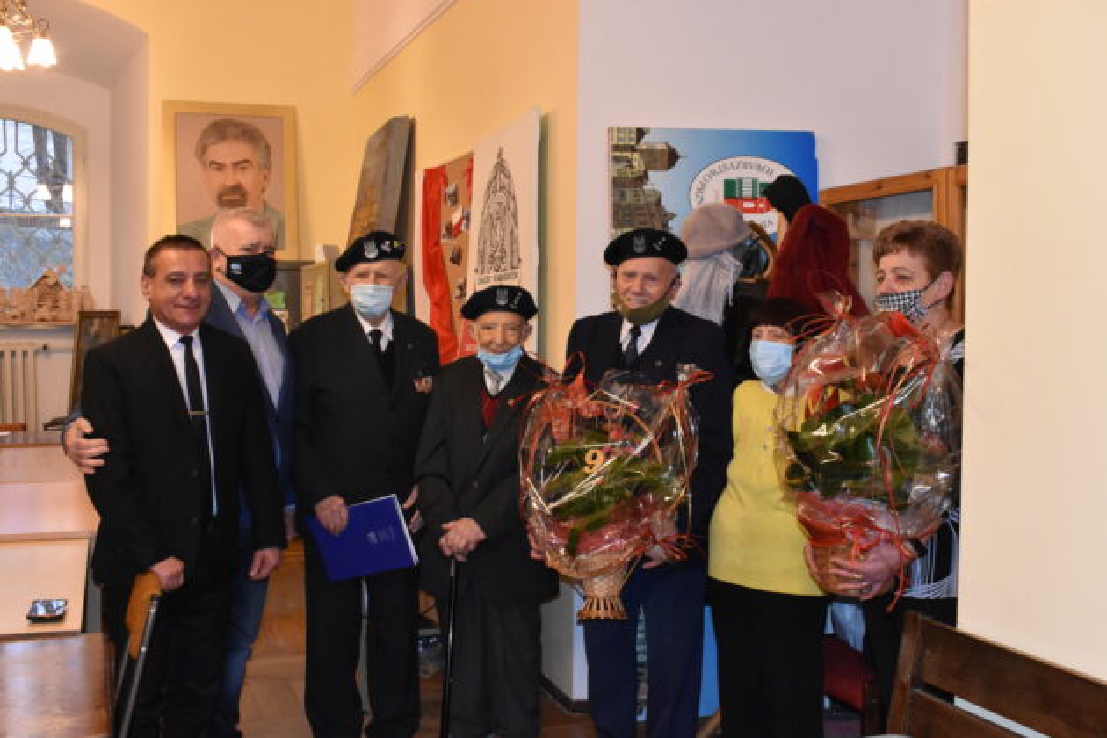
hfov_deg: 51.3
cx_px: 554
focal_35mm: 38
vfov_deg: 35.5
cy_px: 369
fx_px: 1153
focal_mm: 25
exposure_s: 1/60
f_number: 7.1
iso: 4000
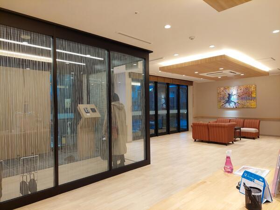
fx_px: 194
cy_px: 105
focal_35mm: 24
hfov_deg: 71.6
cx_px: 140
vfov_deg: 56.8
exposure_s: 1/100
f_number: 1.8
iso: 125
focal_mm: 5.23
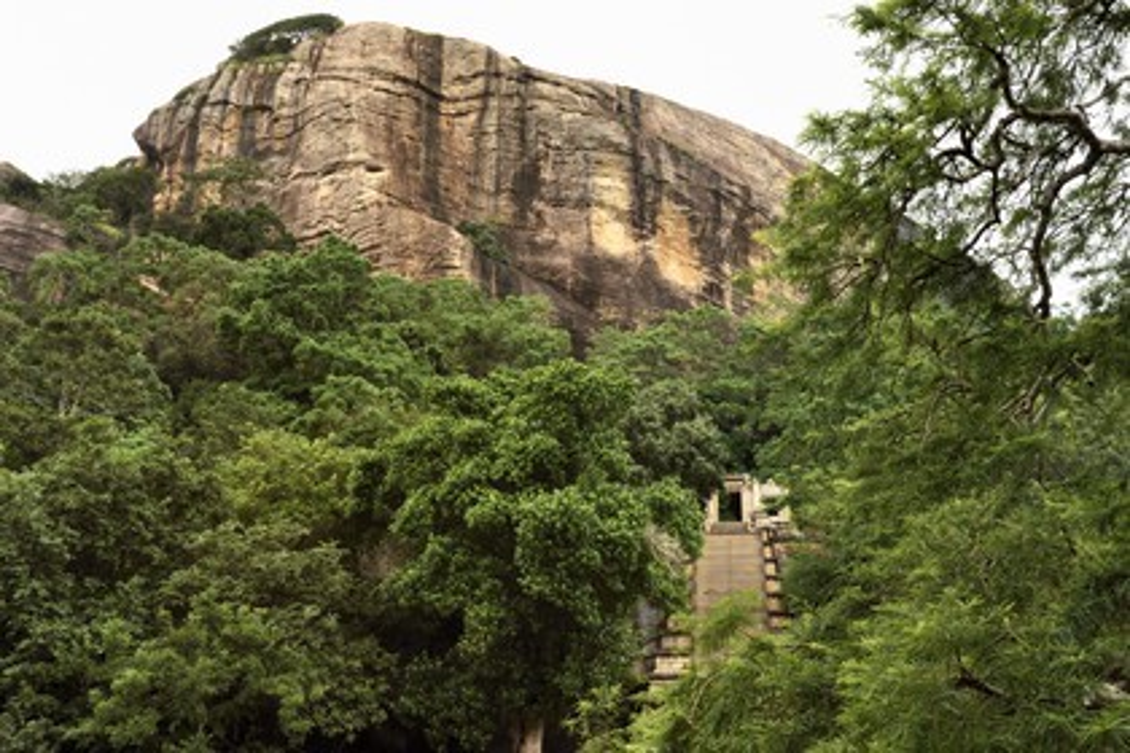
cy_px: 376
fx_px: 1255
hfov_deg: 48.5
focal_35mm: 40
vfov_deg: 33.4
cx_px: 565
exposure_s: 1/250
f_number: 16
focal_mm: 40
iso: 800
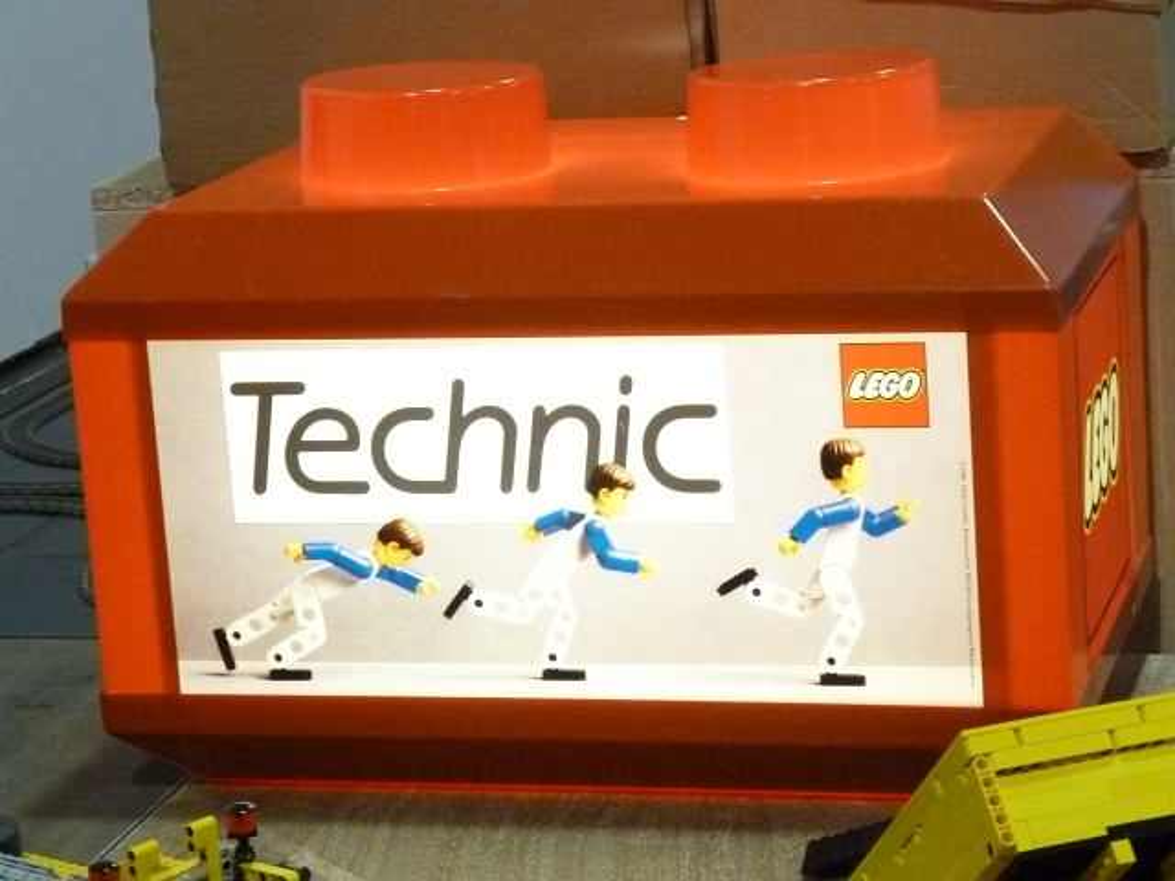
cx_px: 588
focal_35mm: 111
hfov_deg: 17.7
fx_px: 3768
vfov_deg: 13.3
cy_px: 440
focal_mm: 18.2
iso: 800
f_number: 6.3
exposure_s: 1/30
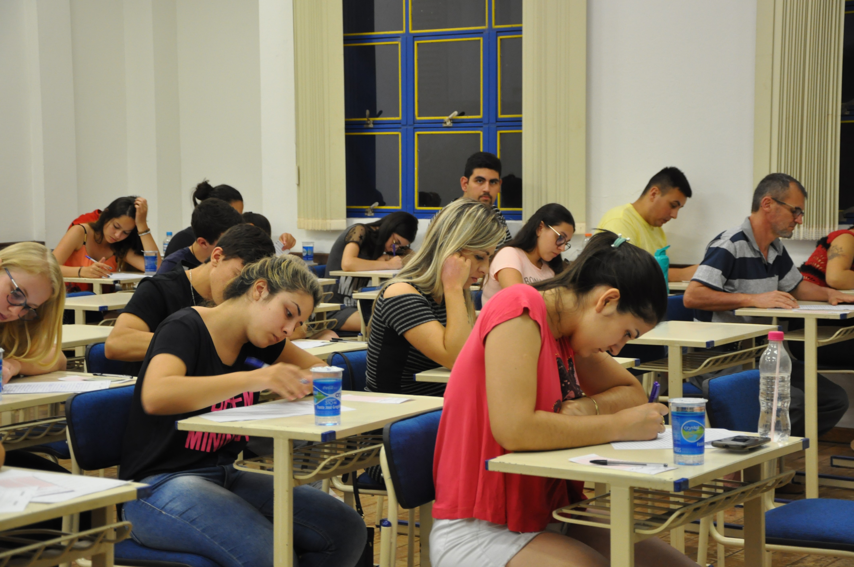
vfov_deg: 18.9
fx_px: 1706
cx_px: 427
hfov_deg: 28.1
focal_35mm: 72
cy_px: 284
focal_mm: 48
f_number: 4.8
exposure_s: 1/30
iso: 900
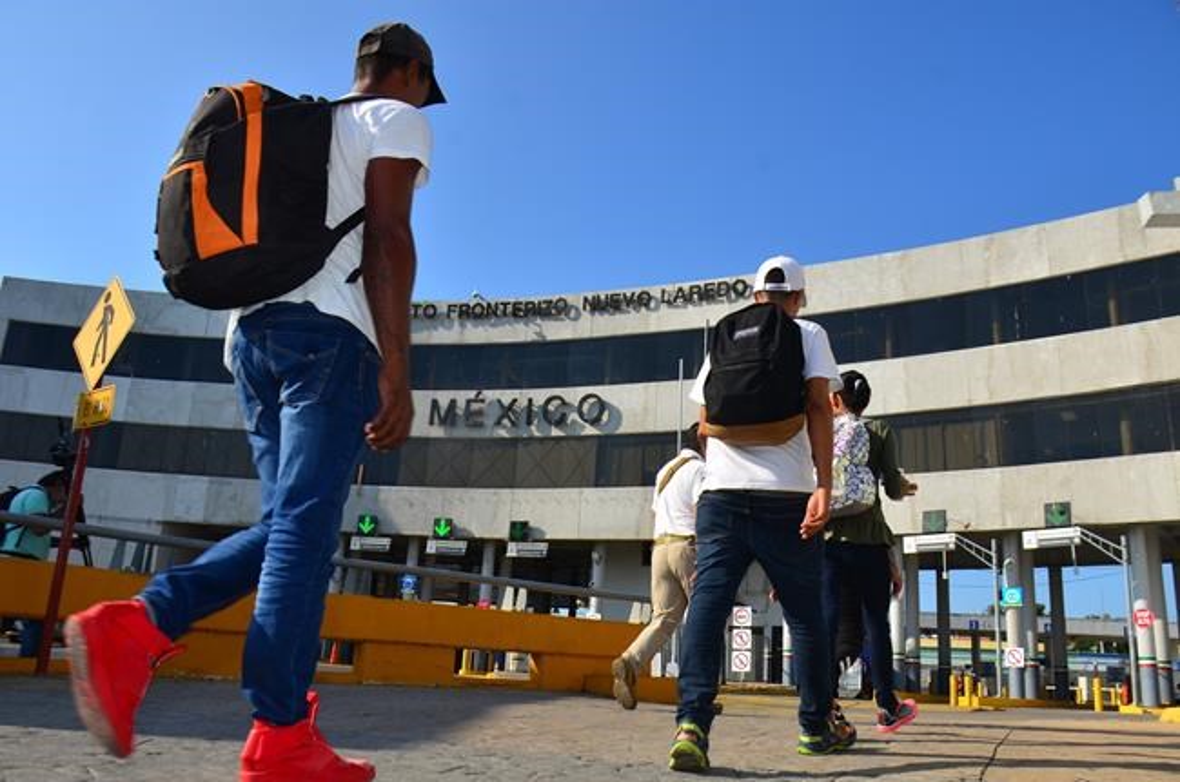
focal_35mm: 27
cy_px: 391
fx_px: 883
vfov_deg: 47.8
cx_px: 590
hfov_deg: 67.5
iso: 100
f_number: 8
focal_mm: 18
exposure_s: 1/250
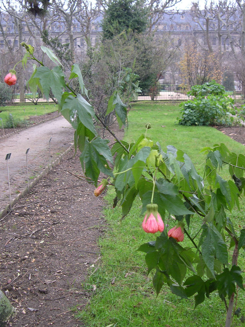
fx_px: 358
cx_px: 122
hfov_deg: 37.7
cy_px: 164
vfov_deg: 49.0
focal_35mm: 38
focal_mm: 8
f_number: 2.8
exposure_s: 1/55
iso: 100
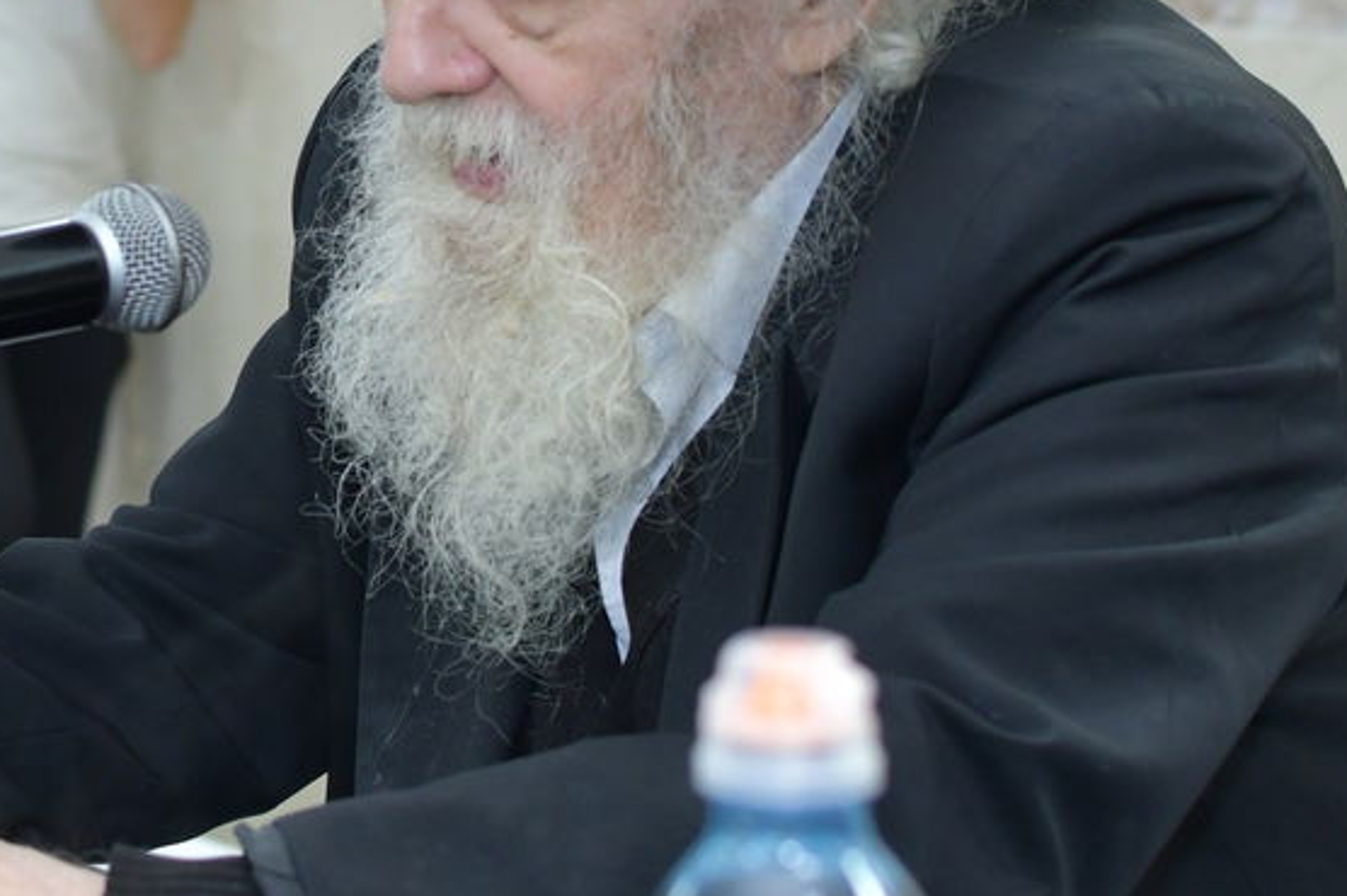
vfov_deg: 10.3
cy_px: 151
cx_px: 170
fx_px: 4946
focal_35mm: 132
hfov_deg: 15.4
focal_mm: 35
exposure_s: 1/160
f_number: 3.5
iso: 800
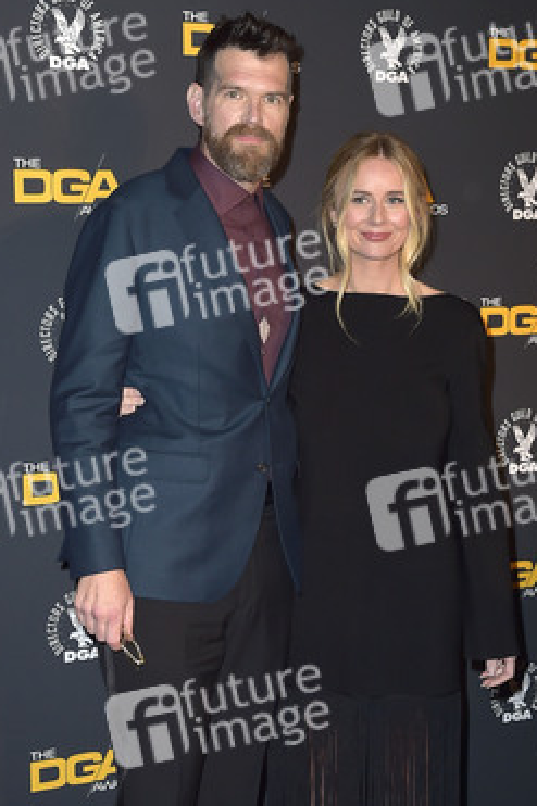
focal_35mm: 41
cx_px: 282
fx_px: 918
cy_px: 391
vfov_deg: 47.4
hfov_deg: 32.6
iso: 640
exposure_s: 1/250
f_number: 6.3
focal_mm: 38
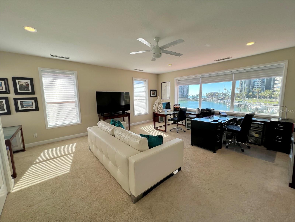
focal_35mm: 13
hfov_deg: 106.2
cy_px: 111
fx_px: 111
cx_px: 148
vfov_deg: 89.9
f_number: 1.8
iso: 32
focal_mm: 1.57
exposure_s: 1/223
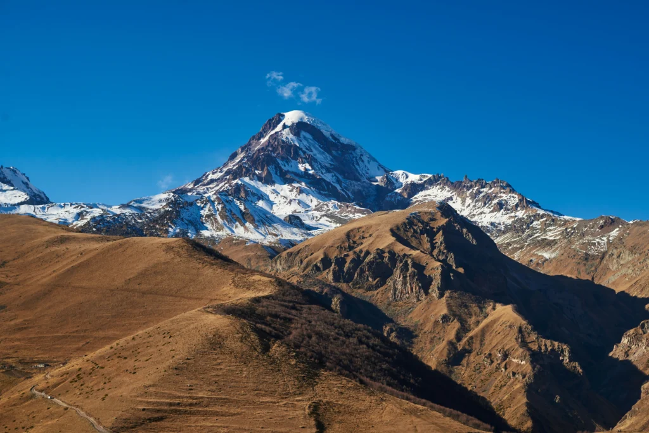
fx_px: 902
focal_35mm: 50
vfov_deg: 27.0
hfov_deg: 39.6
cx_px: 324
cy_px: 216
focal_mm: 50
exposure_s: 1/1250
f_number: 5
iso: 100
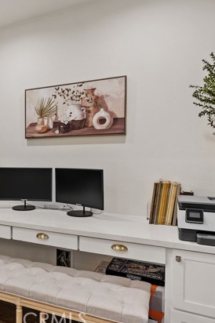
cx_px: 46
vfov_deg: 65.5
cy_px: 163
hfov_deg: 44.3
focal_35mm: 28
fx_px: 251
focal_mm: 18
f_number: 4
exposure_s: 1/15
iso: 1000
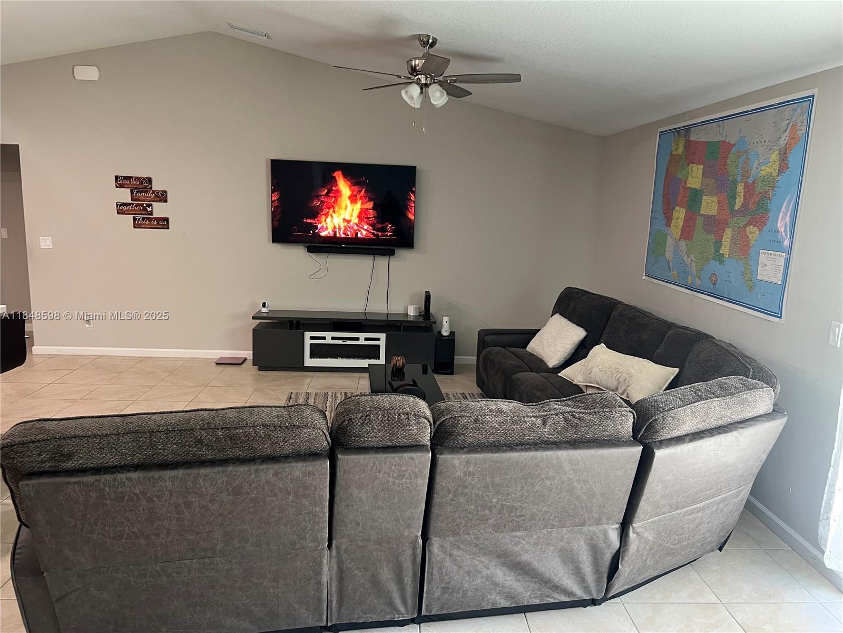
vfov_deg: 53.1
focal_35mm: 26
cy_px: 316
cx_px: 422
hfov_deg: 67.3
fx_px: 633
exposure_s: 1/60
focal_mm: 5.7
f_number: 1.5
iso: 160
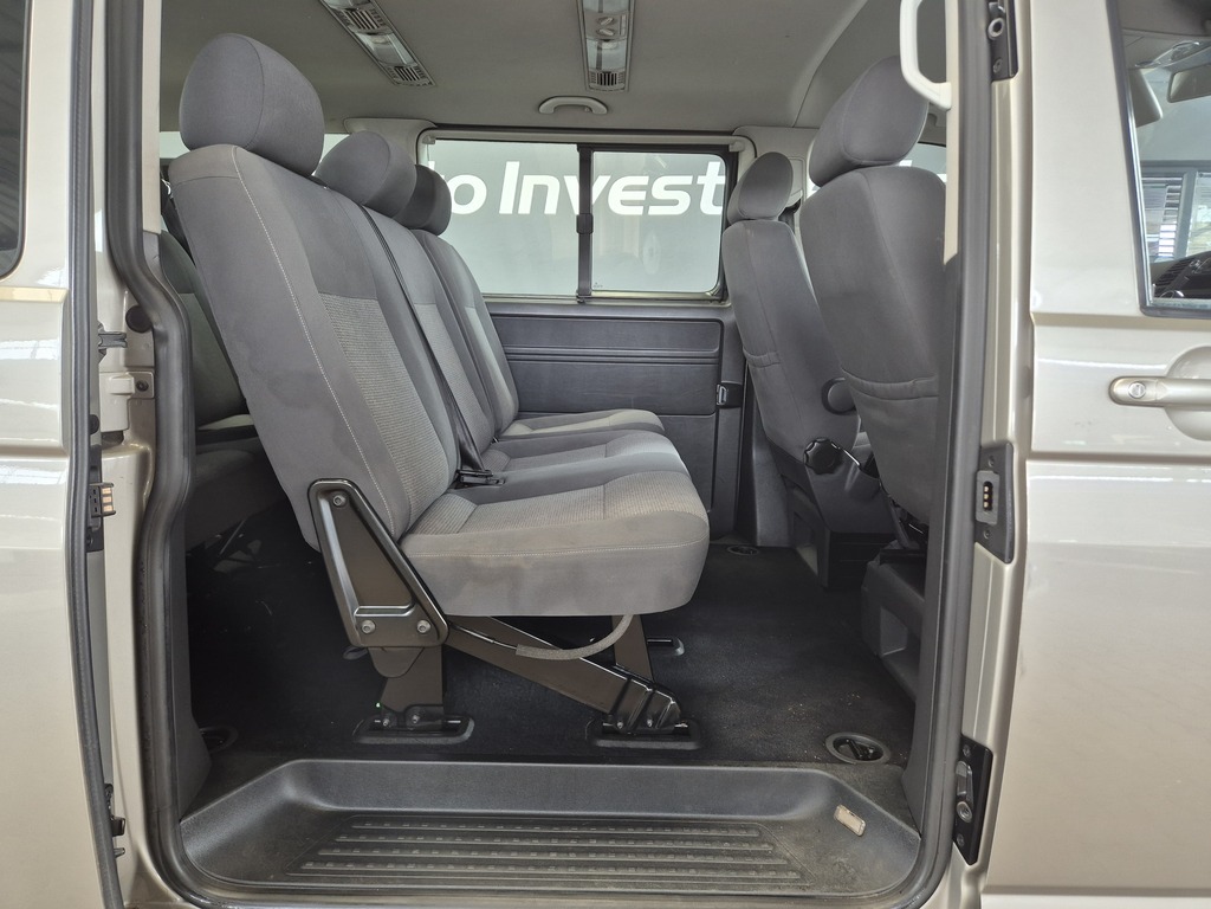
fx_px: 805
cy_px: 454
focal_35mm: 23
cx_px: 606
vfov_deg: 58.9
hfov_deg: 73.9
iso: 160
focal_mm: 5.4
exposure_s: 1/100
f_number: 1.8
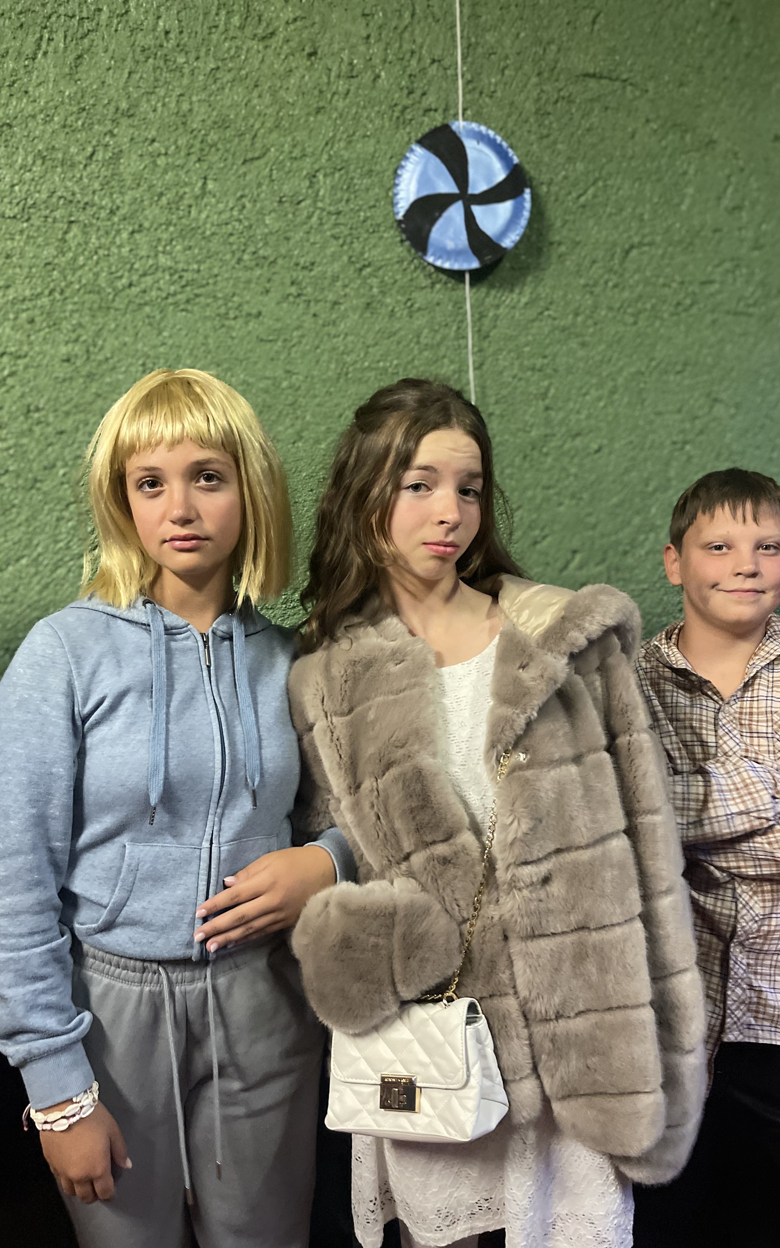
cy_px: 633
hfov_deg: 44.5
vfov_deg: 66.5
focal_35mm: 28
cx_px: 354
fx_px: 953
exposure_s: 1/33
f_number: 1.6
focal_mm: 5.1
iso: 500
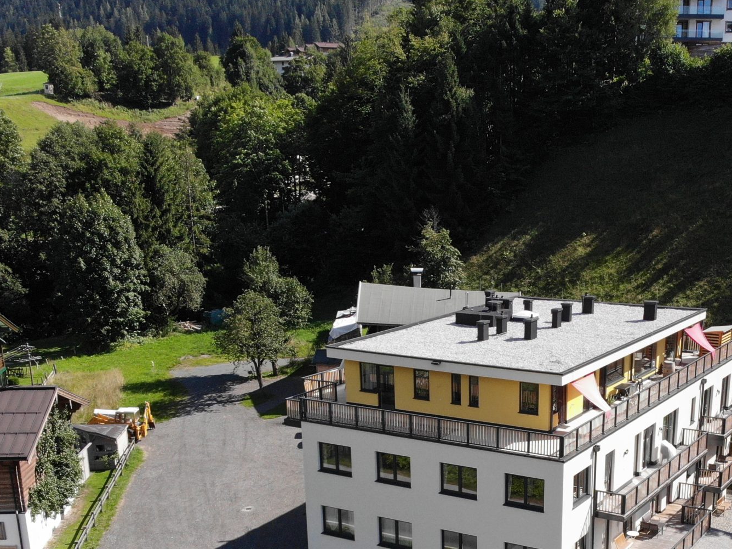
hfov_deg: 40.8
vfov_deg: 30.3
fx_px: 972
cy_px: 479
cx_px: 479
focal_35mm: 46
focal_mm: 4.5
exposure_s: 1/1250
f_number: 2.8
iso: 200
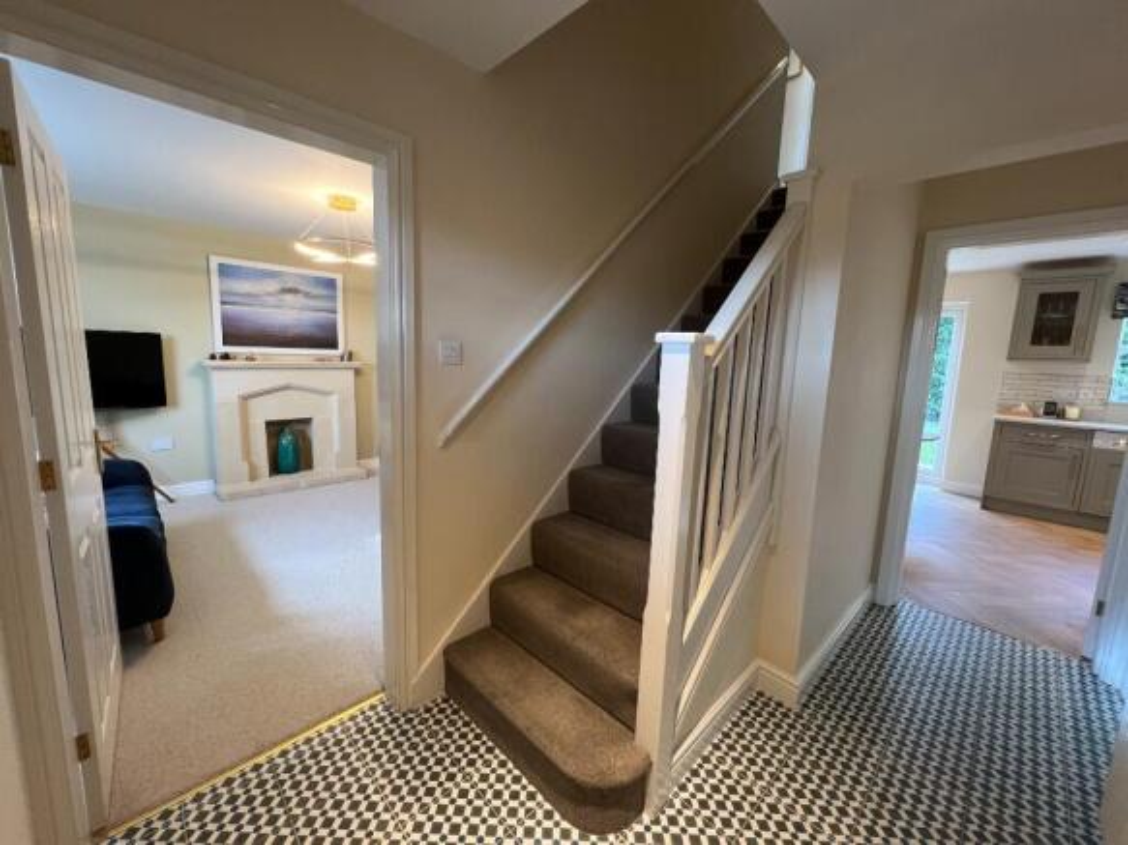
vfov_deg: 89.9
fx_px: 424
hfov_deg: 106.2
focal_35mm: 13
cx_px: 564
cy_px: 422
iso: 160
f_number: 1.8
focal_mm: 1.57
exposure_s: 1/50
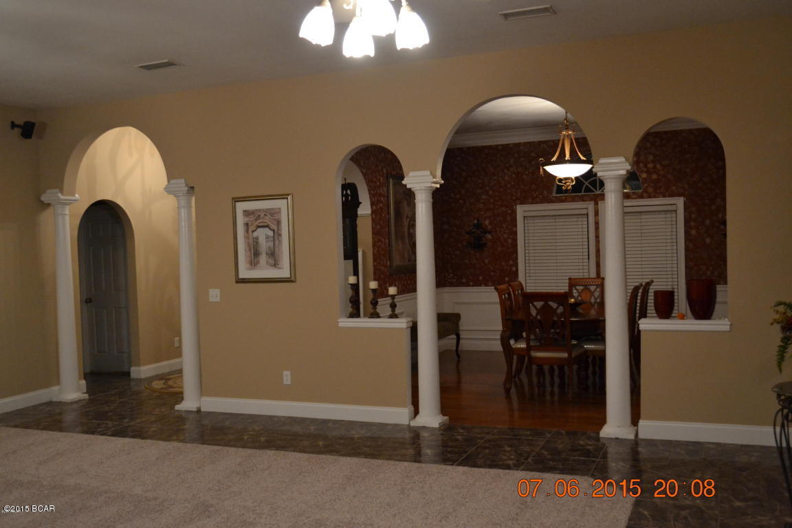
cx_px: 396
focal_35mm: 36
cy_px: 264
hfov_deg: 53.1
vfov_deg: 36.9
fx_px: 792
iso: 2000
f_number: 4
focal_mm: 24
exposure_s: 1/60
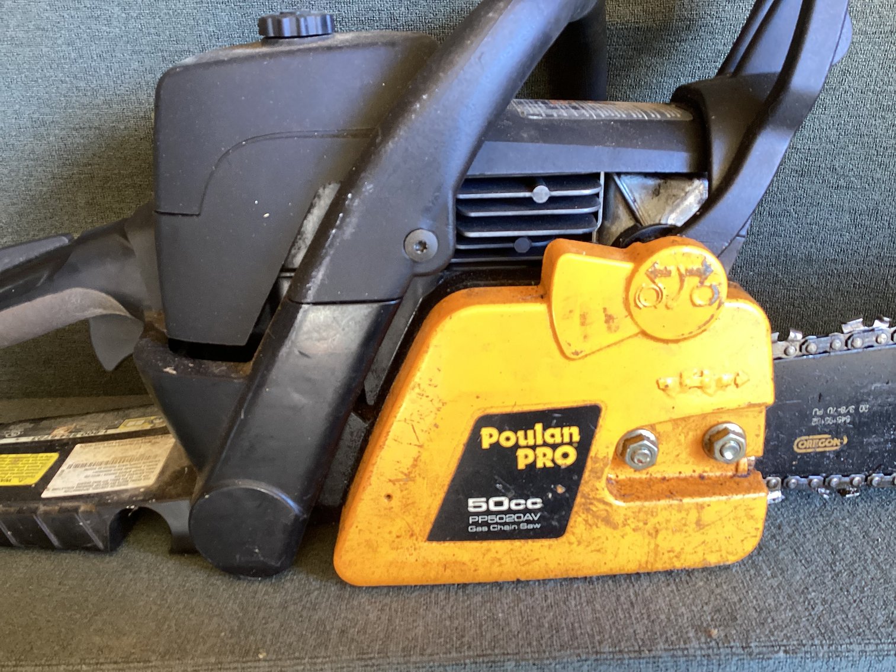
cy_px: 336
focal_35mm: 31
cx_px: 448
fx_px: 802
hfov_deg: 58.3
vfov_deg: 45.4
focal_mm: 3.3
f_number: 2.4
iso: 160
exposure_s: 1/50
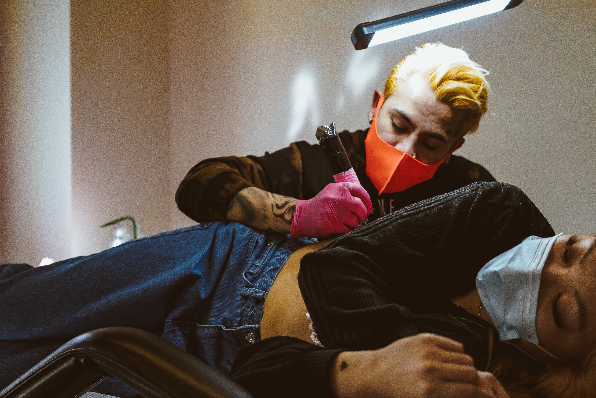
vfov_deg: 28.0
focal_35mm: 48
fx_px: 795
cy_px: 241
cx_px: 331
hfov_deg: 41.0
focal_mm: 35
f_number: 2.8
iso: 1000
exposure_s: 1/400
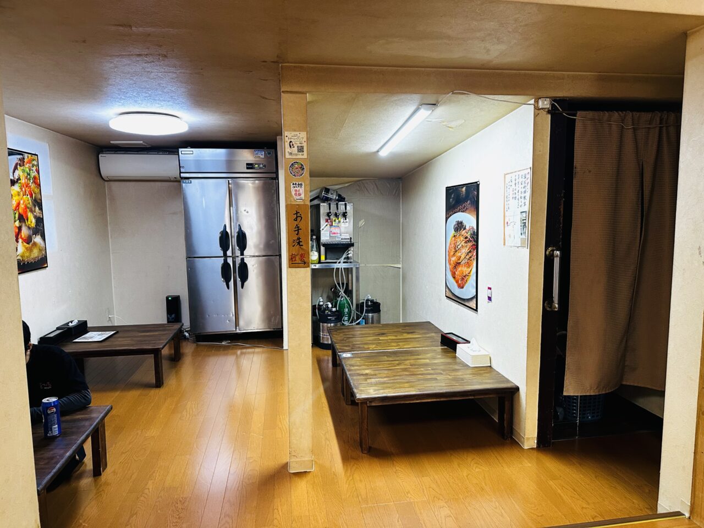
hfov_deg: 71.6
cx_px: 352
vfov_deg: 56.8
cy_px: 264
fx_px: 488
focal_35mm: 24
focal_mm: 6.86
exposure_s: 1/60
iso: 250
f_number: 1.78
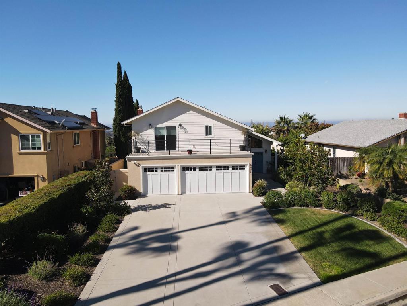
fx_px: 282
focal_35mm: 24
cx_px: 204
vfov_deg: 56.8
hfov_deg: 71.6
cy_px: 153
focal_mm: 4.5
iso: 100
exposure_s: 1/800
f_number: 2.8
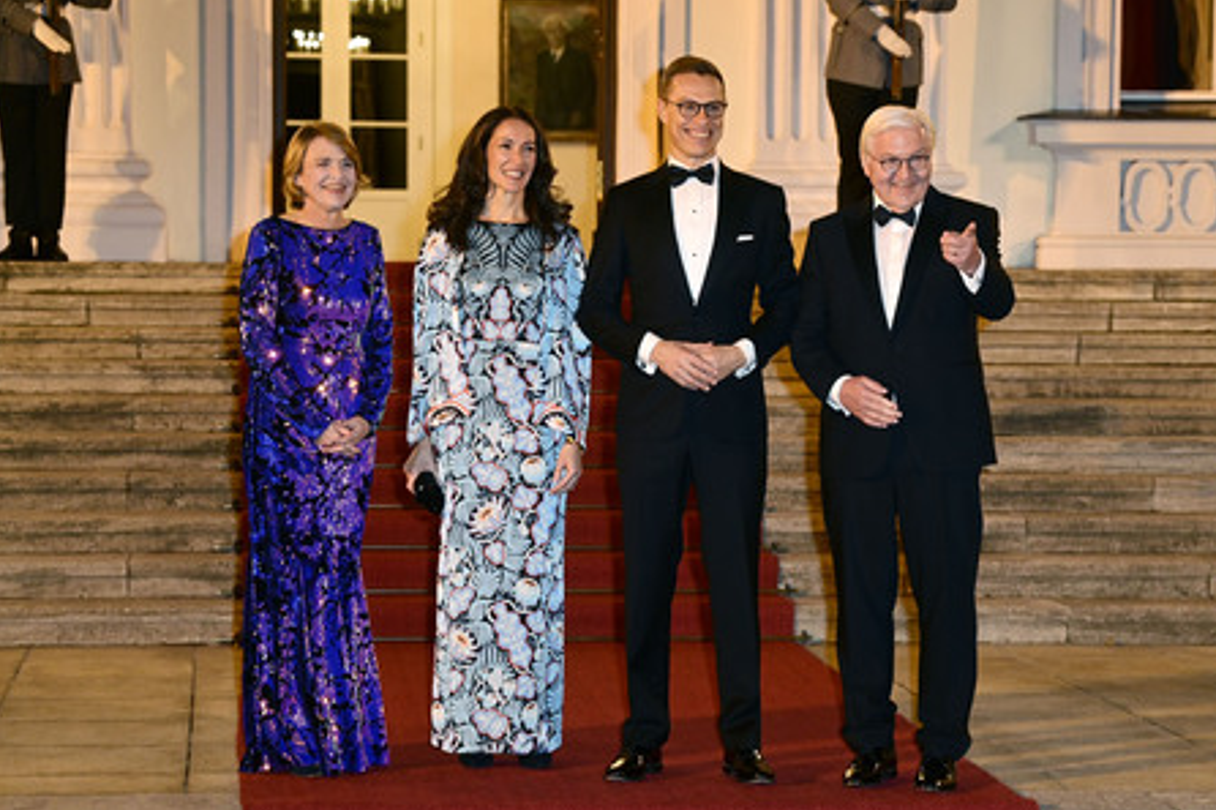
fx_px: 3343
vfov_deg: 13.8
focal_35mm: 99
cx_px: 607
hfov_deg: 20.6
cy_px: 406
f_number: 5.6
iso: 3200
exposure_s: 1/100
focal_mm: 98
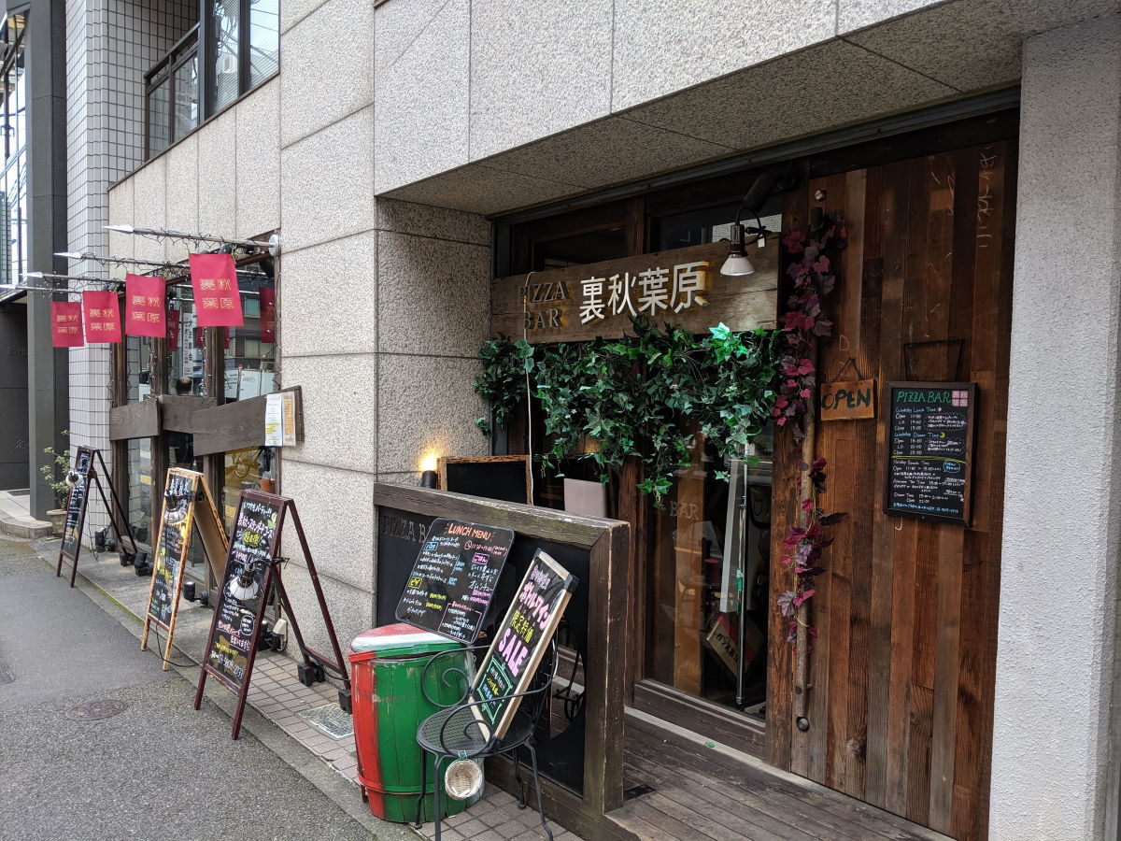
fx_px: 874
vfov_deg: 51.4
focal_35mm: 27
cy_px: 420
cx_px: 560
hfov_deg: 65.3
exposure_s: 1/340
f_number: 1.8
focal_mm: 4.44
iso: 52
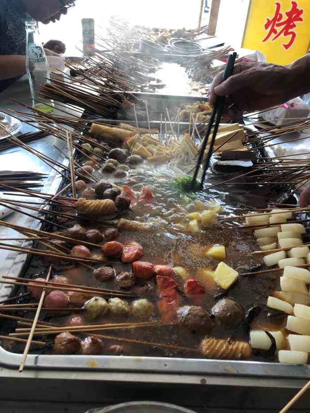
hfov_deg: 49.8
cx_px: 155
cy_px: 206
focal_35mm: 28
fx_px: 334
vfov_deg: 63.4
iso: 25
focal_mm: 4
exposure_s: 1/30
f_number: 1.8
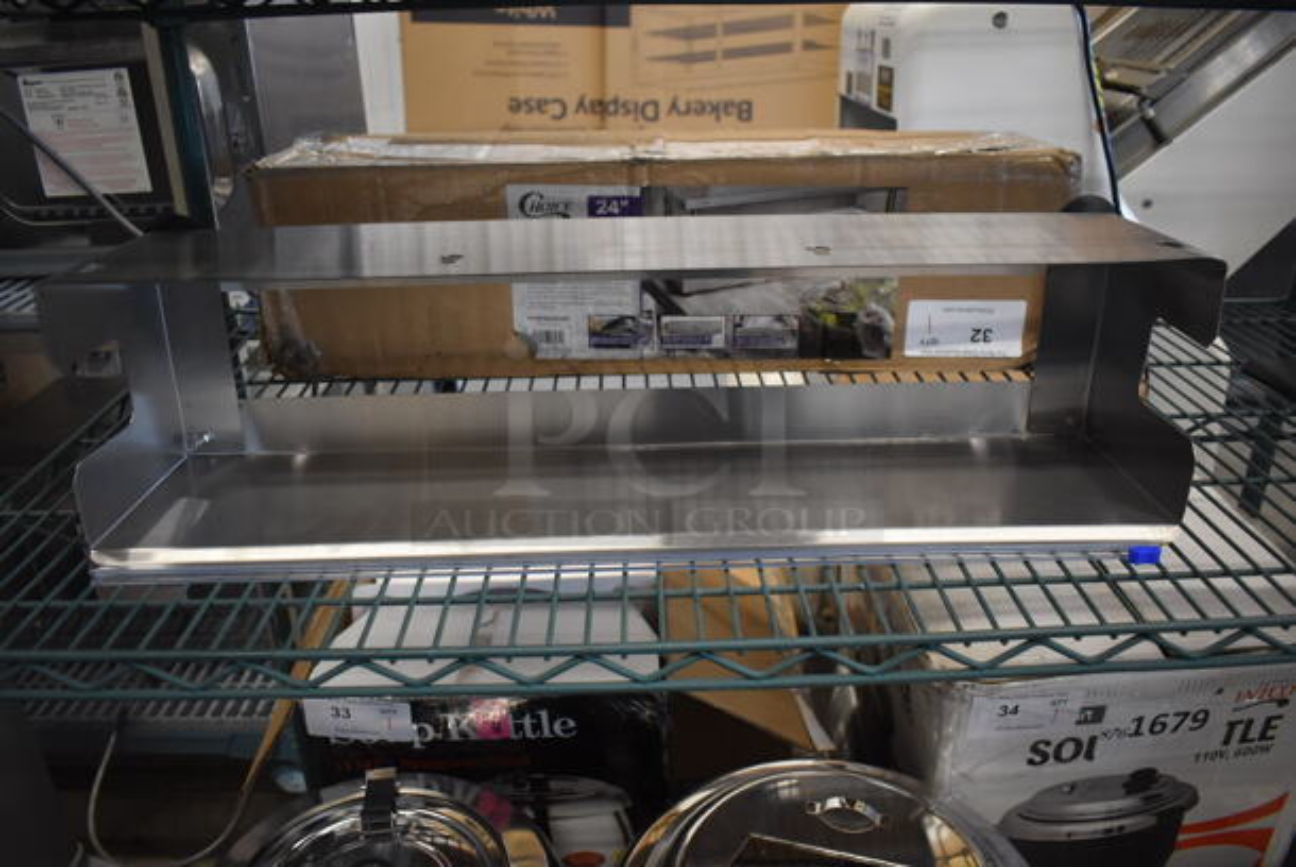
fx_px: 973
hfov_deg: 67.3
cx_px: 648
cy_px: 434
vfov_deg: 48.0
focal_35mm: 27
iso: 1600
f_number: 3.5
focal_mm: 18
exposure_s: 1/125
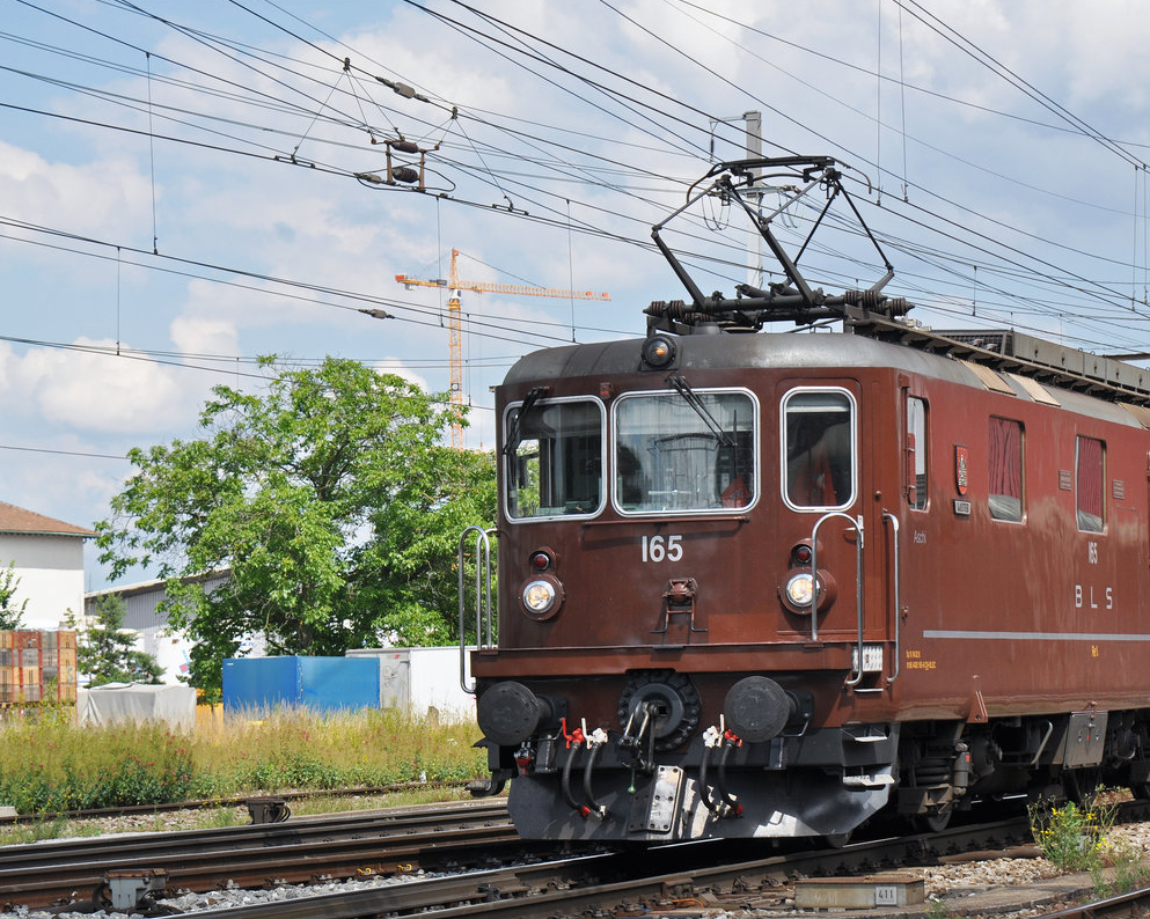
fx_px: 4049
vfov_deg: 13.0
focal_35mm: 119
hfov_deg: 16.2
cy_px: 458
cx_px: 668
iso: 250
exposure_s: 1/1000
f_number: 6.3
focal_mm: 70
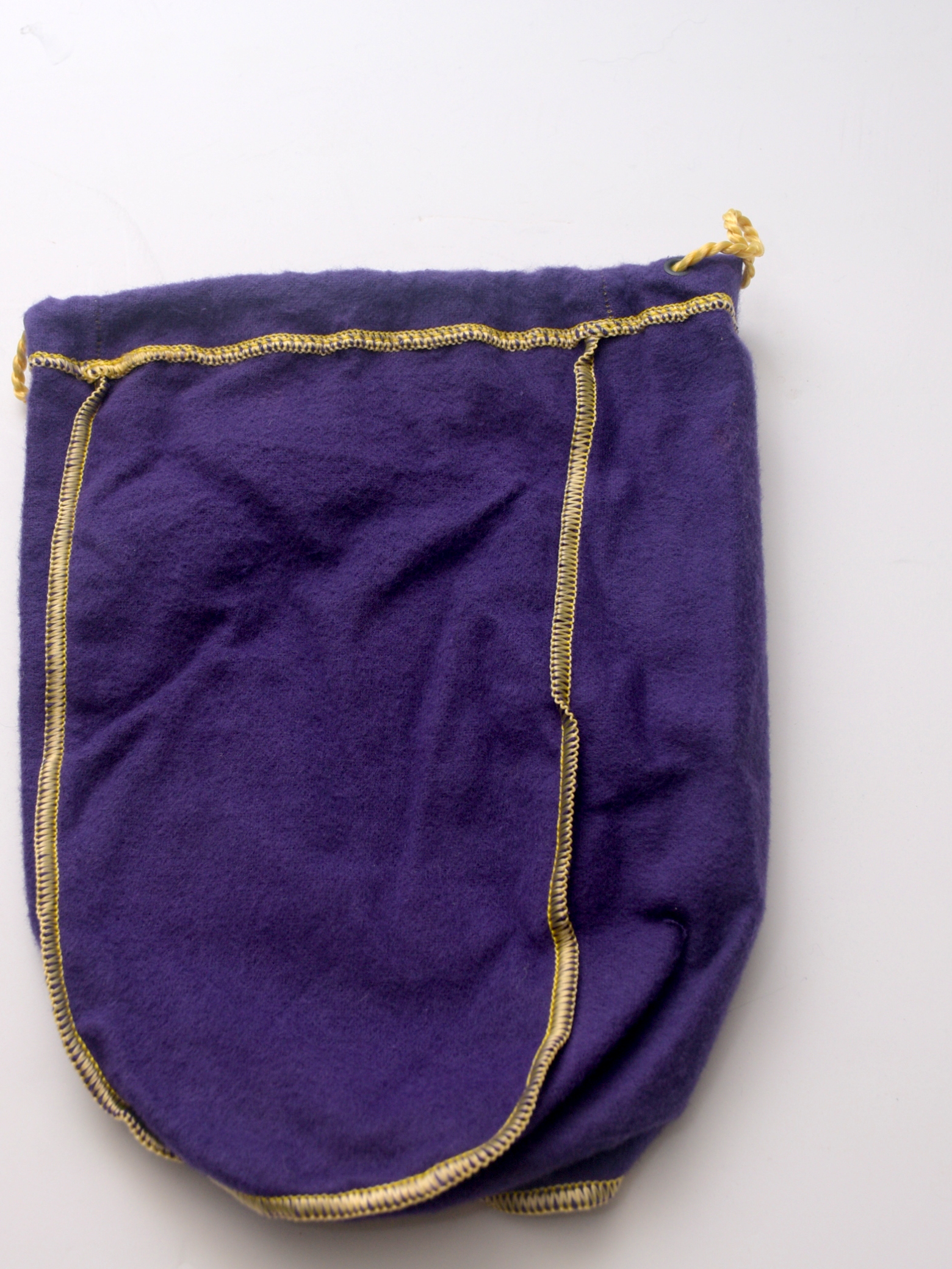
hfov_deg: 27.0
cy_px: 625
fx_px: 1980
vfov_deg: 35.5
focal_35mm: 54
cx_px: 375
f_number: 6.3
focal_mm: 26
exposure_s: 1/160
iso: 160
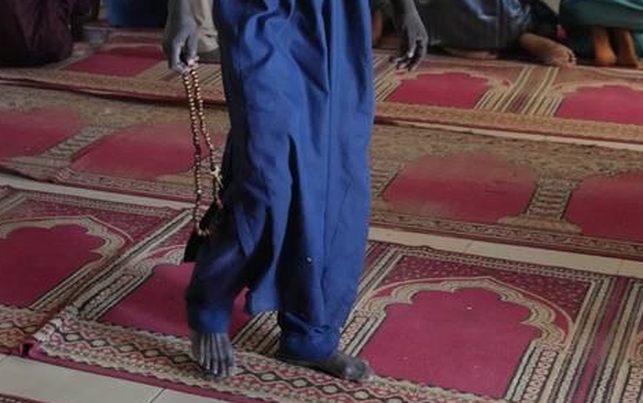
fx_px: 1368
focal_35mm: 78
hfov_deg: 26.4
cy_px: -23
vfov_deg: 16.3
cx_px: 265
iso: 6400
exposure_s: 1/320
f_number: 3.5
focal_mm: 35
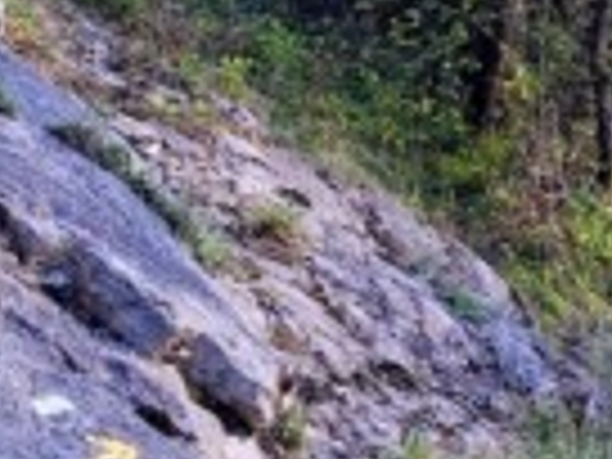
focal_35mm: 138
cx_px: 432
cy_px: -72
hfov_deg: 14.3
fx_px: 2440
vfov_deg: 10.6
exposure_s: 1/217
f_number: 1.8
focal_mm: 5.54
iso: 40
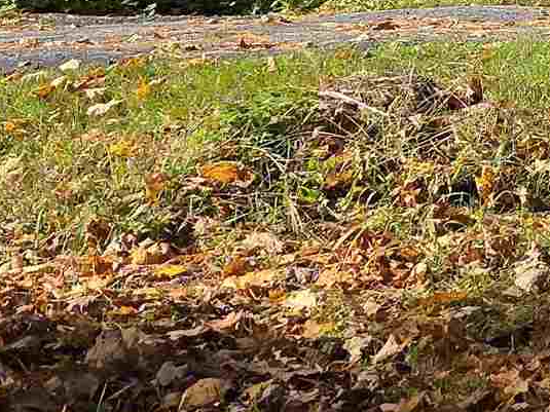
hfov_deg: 12.2
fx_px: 2097
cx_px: 1289
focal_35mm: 132
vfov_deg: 10.6
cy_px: -287
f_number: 1.7
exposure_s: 1/2593
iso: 80
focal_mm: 6.3
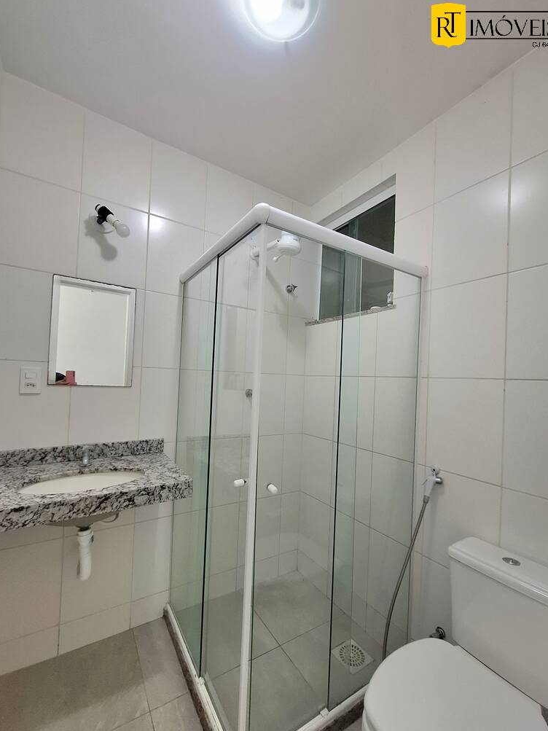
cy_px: 380
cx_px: 278
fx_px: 296
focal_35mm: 14
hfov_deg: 85.7
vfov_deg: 102.0
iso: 125
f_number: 2.2
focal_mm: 1.74
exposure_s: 1/40
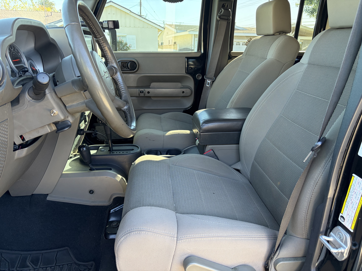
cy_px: 136
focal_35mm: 26
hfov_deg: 67.3
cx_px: 181
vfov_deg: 53.1
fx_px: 272
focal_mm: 5.96
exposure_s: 1/121
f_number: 1.6
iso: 100
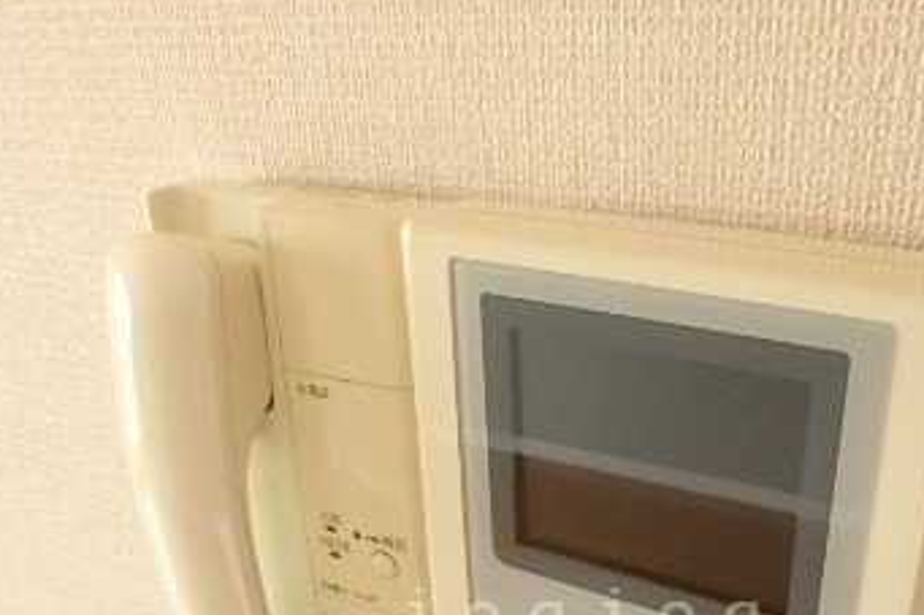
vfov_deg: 30.2
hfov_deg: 46.9
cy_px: 620
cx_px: 588
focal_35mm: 41
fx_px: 1052
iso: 640
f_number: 3.5
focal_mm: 3.7
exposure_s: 1/30
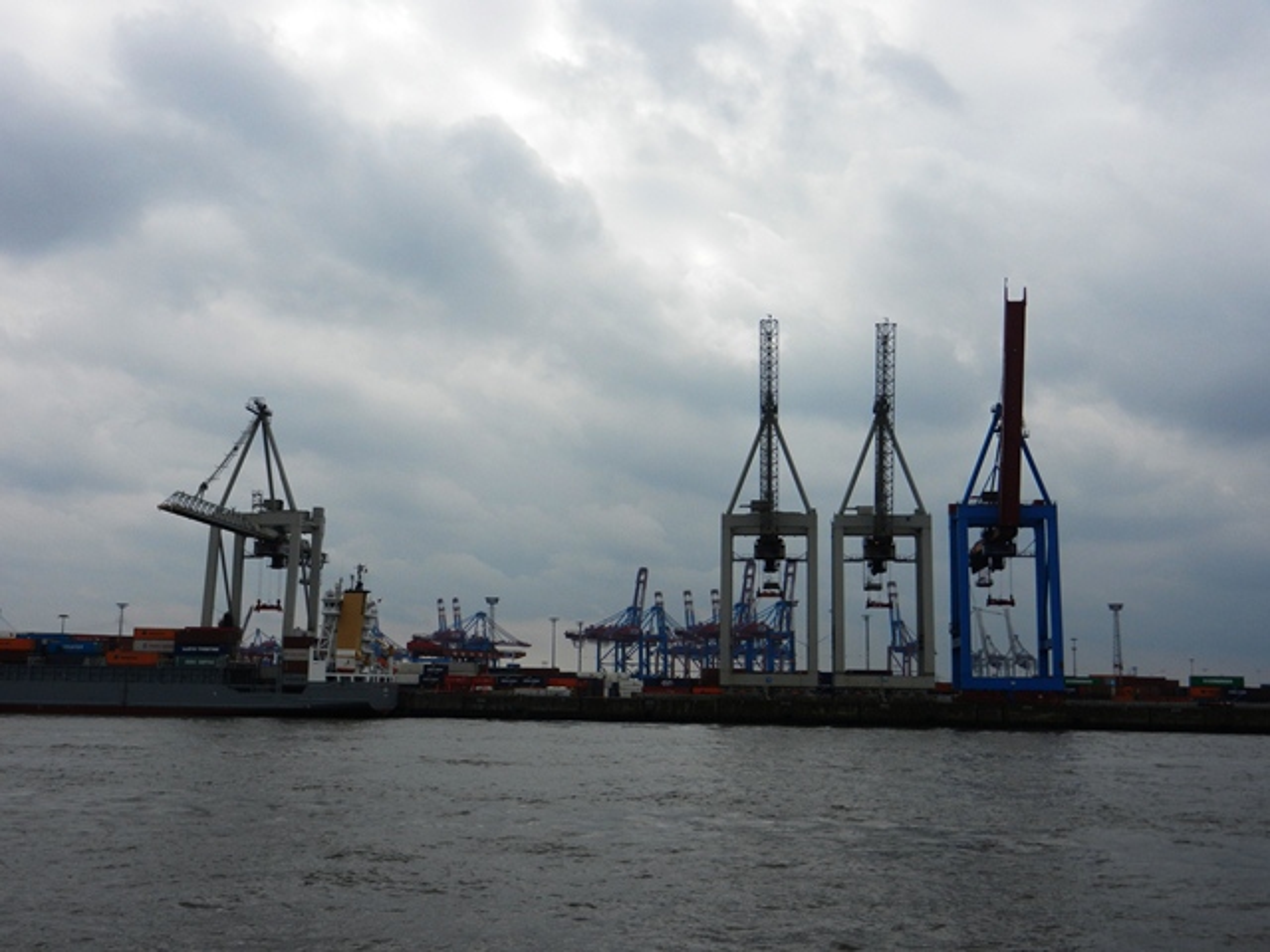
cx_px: 635
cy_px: 476
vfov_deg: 37.7
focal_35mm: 38
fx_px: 1394
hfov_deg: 49.0
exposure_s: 1/640
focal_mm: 6.9
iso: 160
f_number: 8
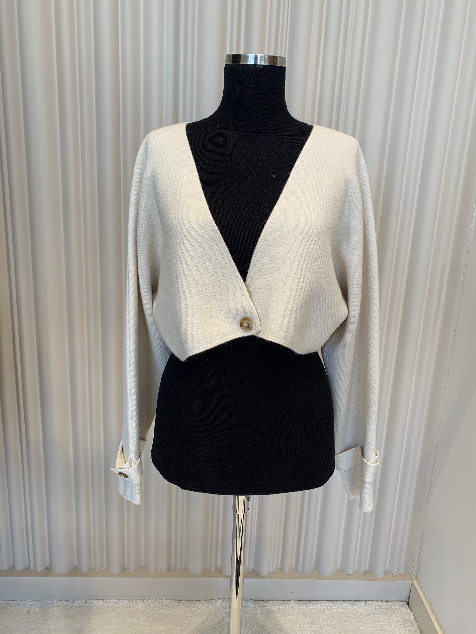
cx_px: 238
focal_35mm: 26
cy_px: 317
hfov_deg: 53.1
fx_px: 477
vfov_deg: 67.3
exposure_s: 1/122
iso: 50
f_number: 1.8
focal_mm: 4.25
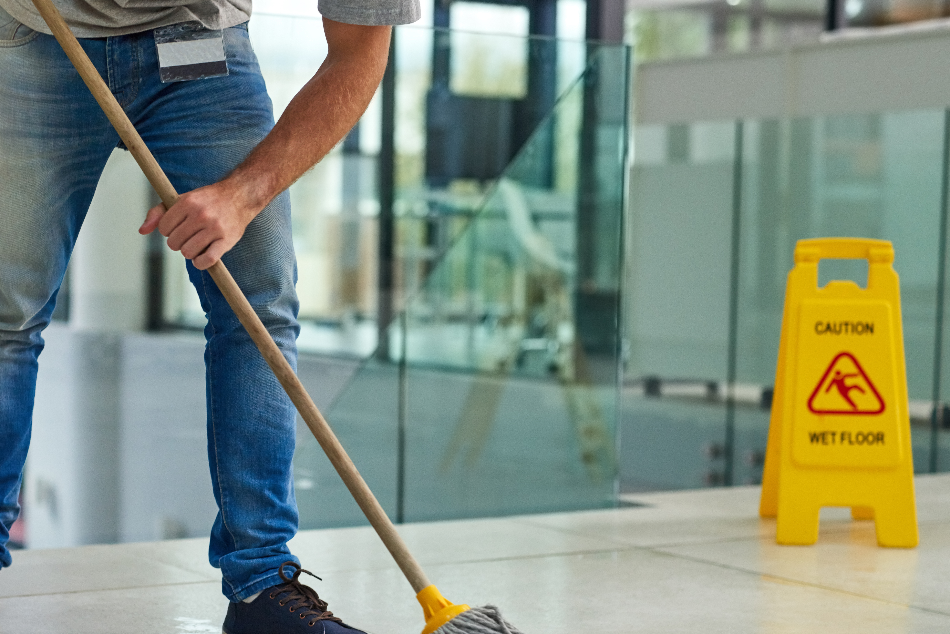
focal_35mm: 76
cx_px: 346
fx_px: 2006
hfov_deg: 26.5
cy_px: 441
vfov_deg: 17.9
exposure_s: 1/160
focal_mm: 50
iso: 320
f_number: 2.2
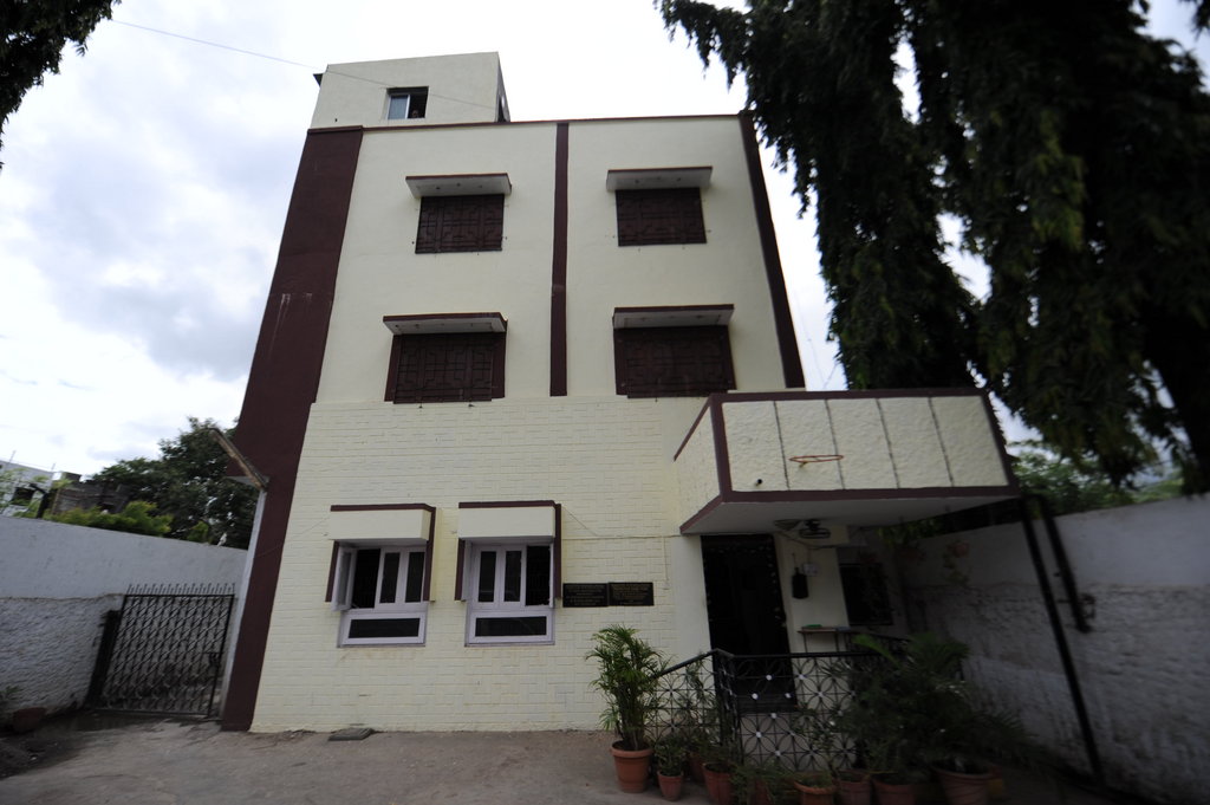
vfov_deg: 81.1
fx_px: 470
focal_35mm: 14
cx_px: 605
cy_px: 402
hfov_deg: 104.3
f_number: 2.8
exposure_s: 1/5000
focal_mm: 14
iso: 200
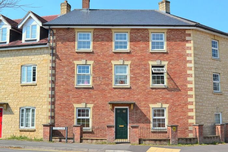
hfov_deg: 43.6
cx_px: 114
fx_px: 285
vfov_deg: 29.9
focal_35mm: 45
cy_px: 76
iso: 400
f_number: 11
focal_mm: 30
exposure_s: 1/500
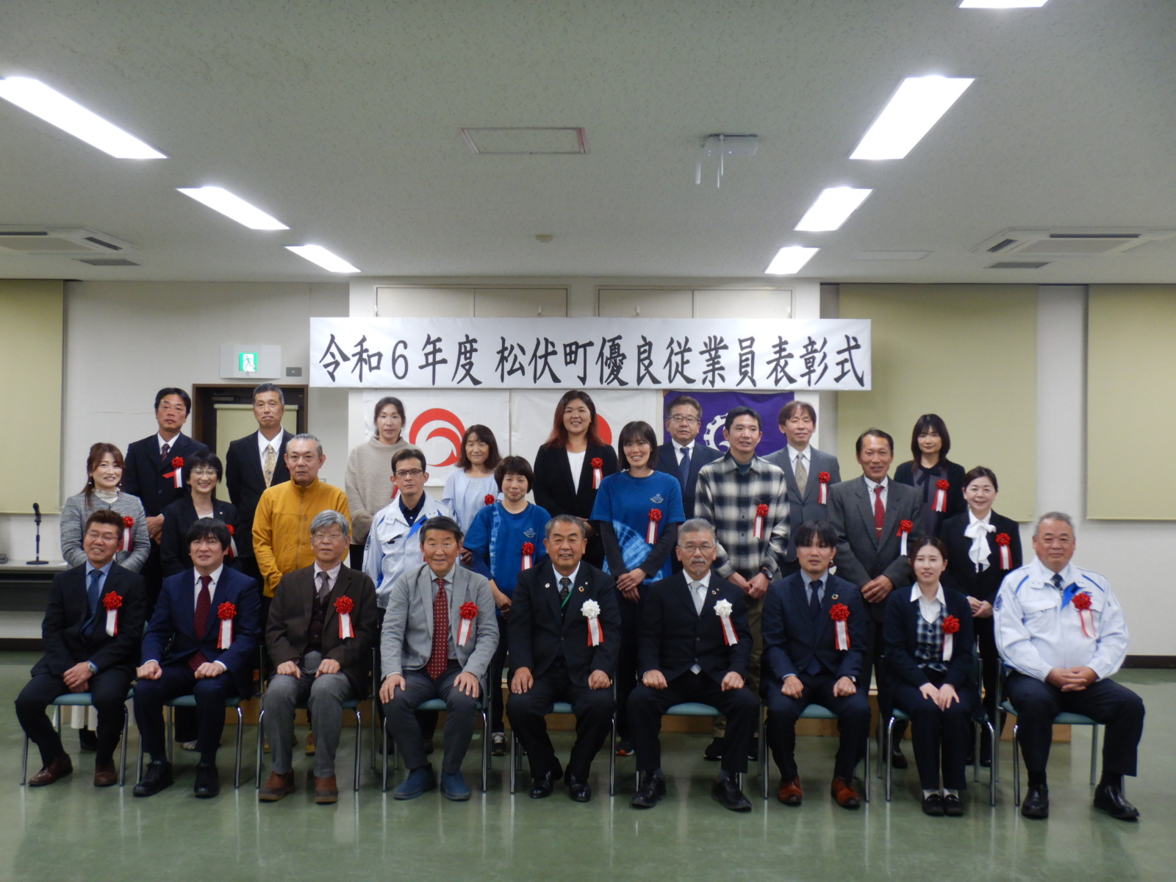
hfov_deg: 46.8
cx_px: 588
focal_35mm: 40
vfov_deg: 36.0
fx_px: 1359
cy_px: 441
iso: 220
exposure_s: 1/30
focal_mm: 7.2
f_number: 4.2
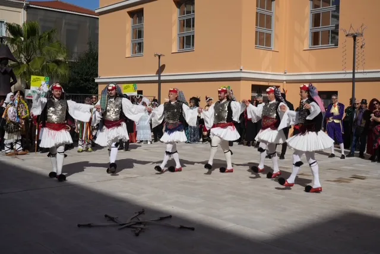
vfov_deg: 34.3
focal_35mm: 39
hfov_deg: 49.5
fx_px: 412
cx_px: 190
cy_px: 127
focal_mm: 39
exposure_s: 1/250
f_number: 16
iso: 125
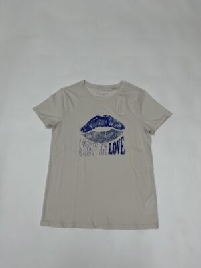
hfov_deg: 53.1
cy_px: 134
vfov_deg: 67.3
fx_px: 201
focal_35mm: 26
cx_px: 100
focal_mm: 5.1
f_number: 1.6
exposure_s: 1/100
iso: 64
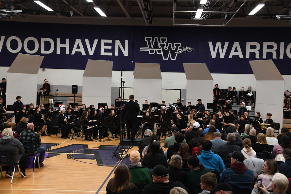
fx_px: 388
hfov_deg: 41.1
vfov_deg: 28.1
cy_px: 97
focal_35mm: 48
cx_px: 146
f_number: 4.2
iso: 800
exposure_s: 1/50
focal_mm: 48
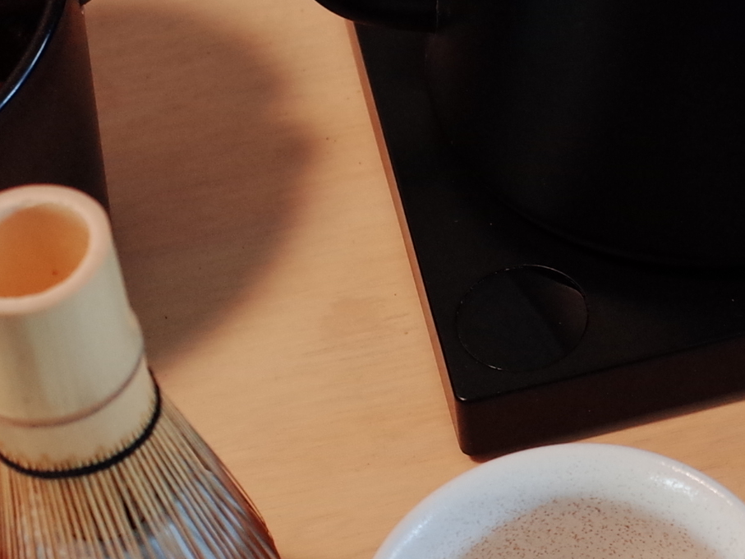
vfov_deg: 13.7
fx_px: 2324
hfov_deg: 17.8
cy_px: 170
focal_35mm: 108
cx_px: 741
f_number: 3.2
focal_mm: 18.3
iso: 400
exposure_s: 1/50
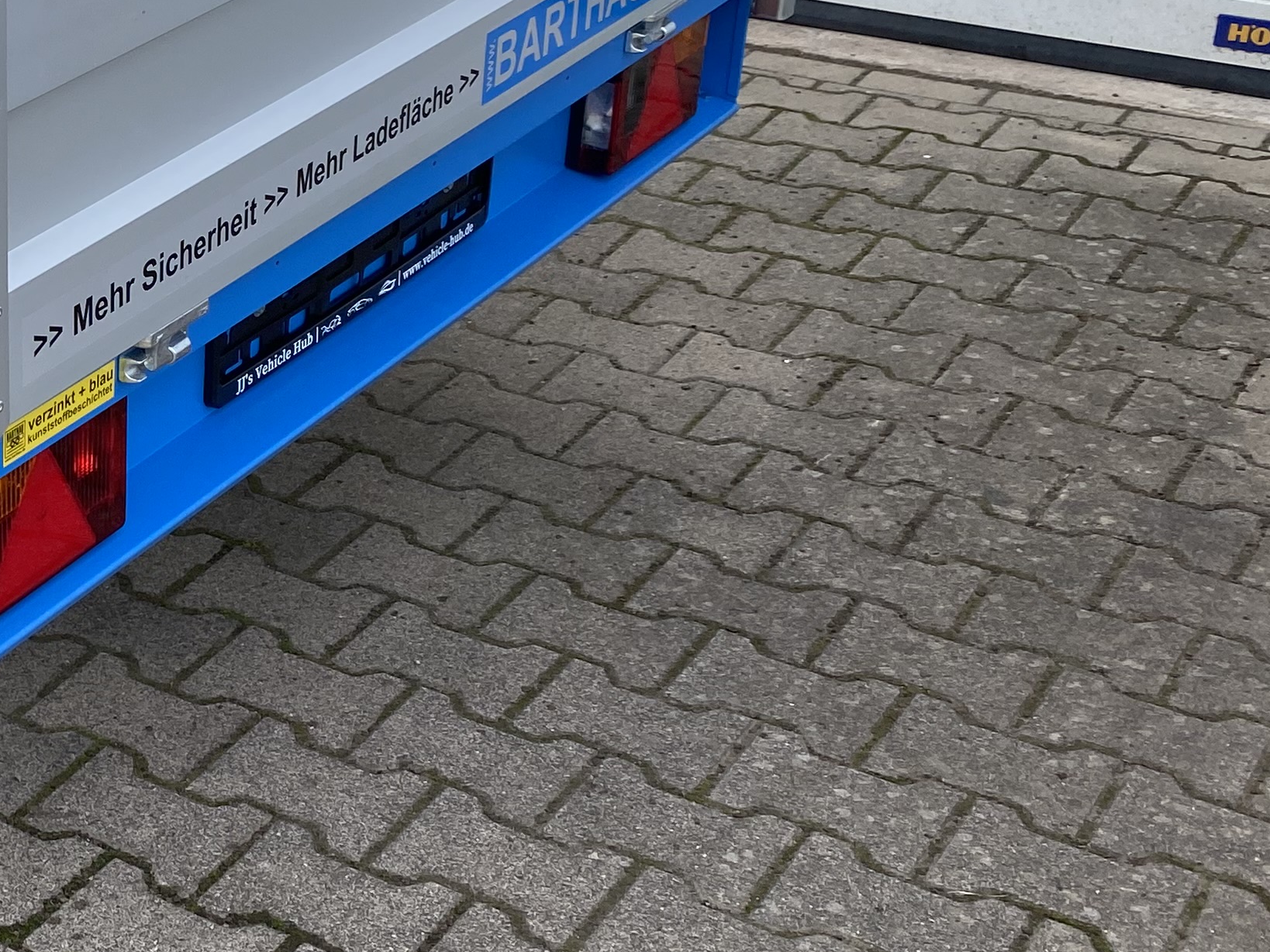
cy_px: 263
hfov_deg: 26.9
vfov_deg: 22.8
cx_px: -236
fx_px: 2348
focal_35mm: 64
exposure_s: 1/644
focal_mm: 4.25
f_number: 1.8
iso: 32
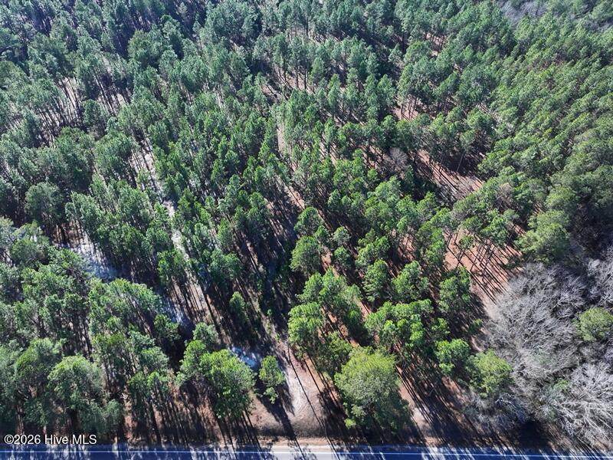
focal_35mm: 24
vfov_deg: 56.8
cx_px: 306
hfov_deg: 71.6
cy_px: 230
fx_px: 425
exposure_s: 1/1600
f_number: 4
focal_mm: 12.29
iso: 400
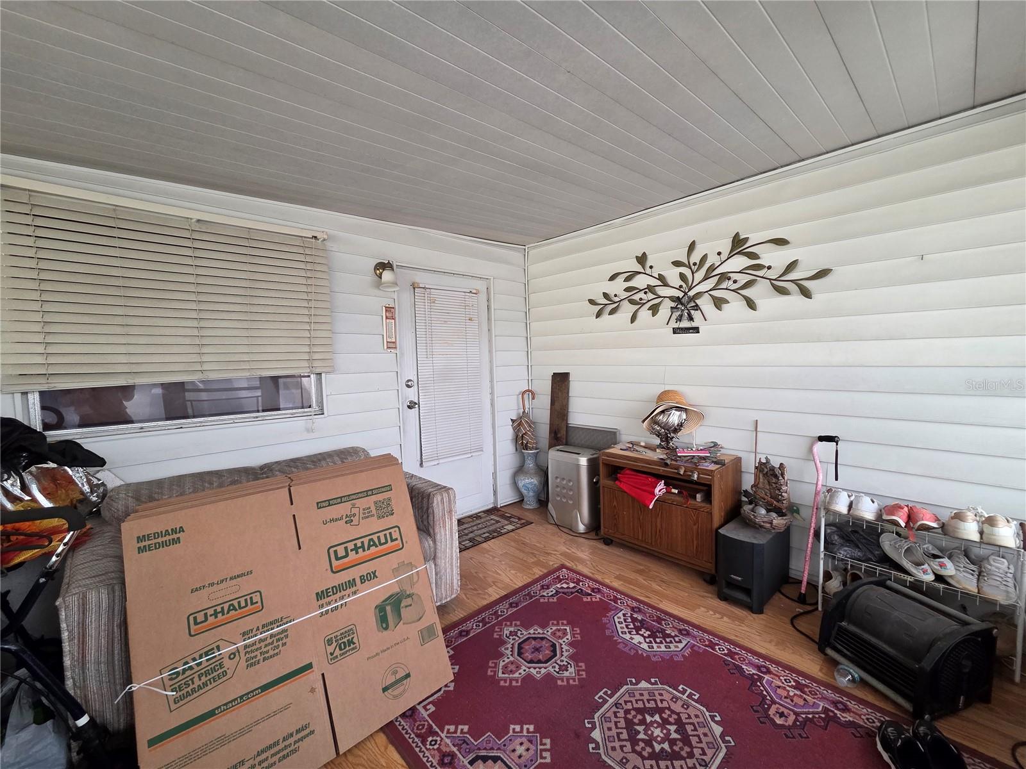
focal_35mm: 13
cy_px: 384
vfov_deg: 89.9
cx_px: 513
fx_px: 385
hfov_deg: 106.2
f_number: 2.2
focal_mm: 2.2
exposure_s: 1/60
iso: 200
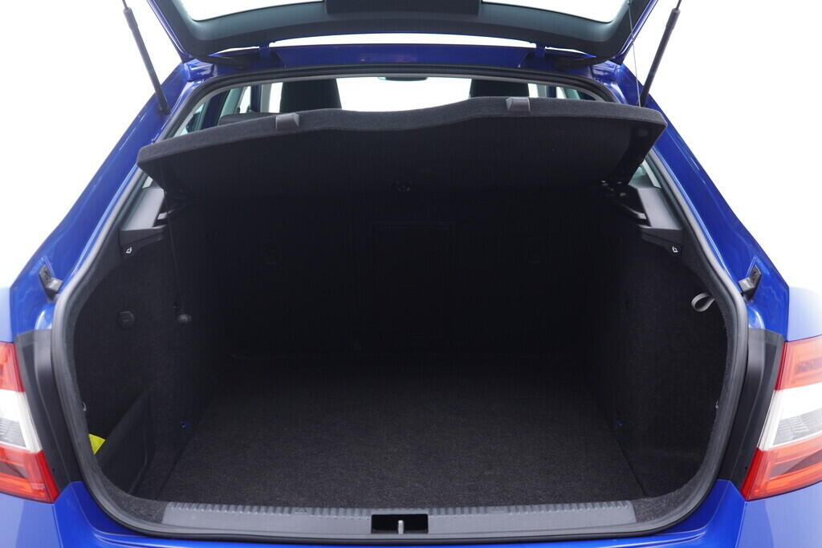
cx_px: 411
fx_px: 822
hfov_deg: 53.1
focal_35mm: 36
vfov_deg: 36.9
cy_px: 274
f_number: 2.8
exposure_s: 1/40
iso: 320
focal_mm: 24
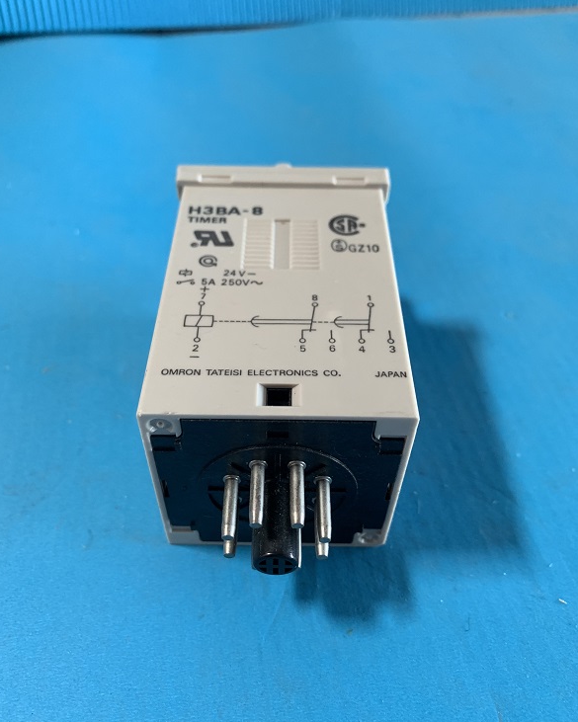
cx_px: 287
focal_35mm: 28
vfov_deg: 62.2
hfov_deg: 51.5
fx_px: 599
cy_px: 359
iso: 200
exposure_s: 1/60
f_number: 1.8
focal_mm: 4.25
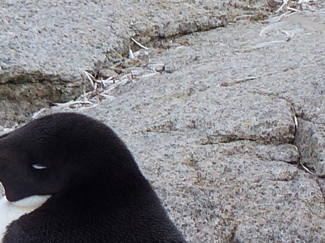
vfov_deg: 0.8
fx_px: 17714
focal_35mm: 1887
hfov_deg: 1.1
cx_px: -145
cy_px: 344
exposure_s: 1/250
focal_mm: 71.8
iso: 100
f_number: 4
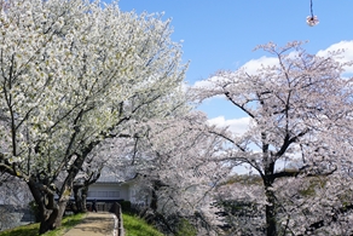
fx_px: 363
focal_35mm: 37
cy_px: 146
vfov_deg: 35.8
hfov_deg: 51.2
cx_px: 126
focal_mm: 18
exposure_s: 1/250
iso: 100
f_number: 8
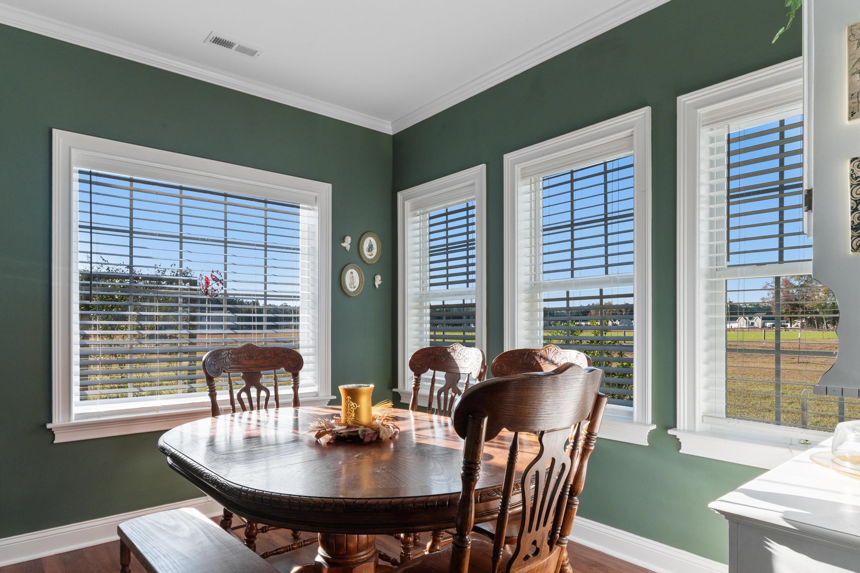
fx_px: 502
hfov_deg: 81.2
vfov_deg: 59.4
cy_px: 316
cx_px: 439
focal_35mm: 21
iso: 100
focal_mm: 11.5
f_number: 4.8
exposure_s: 1/10
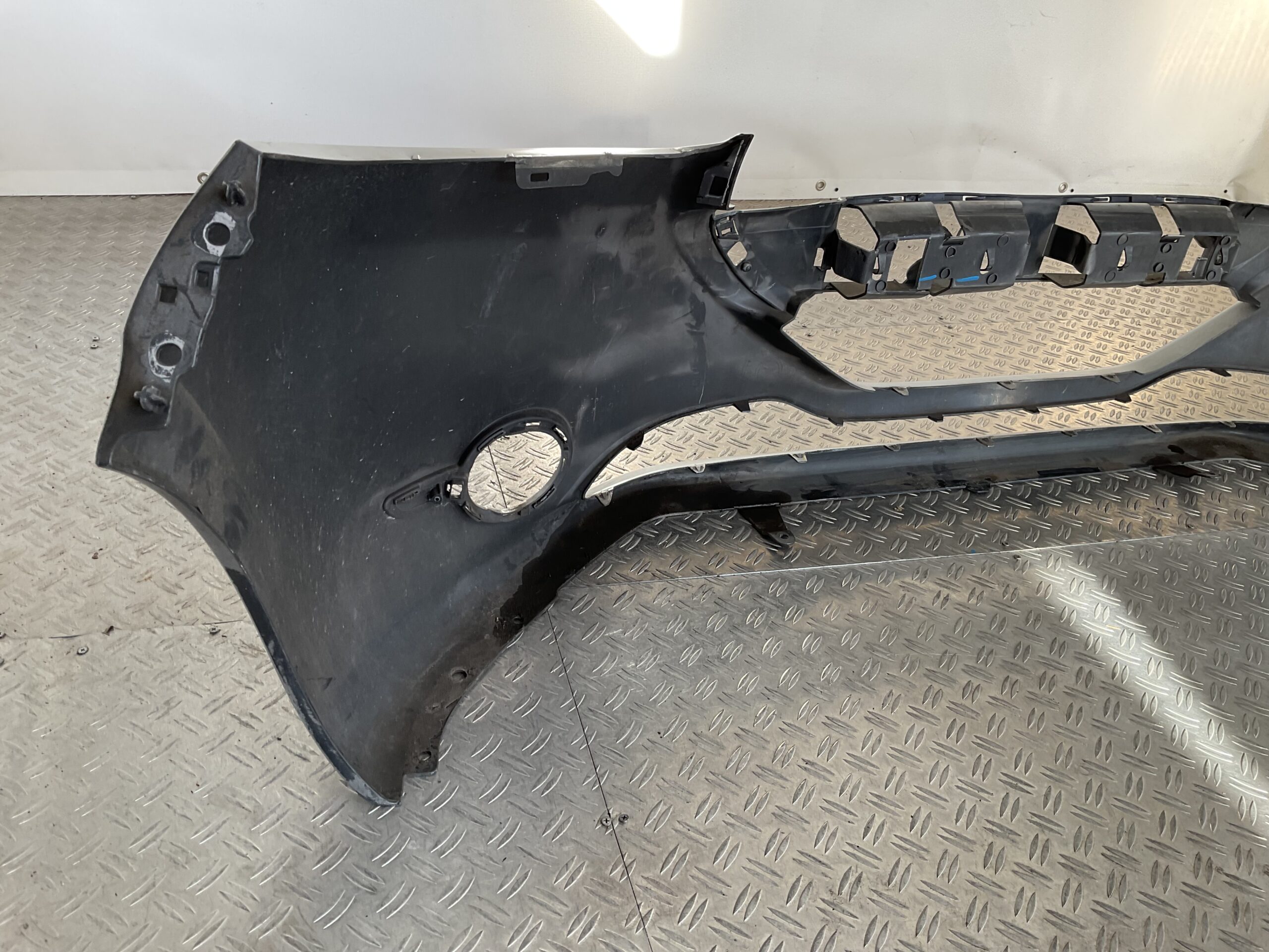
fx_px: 1063
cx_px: 634
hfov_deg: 61.7
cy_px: 476
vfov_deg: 48.2
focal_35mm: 29
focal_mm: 3
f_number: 1.8
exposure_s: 1/100
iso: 20
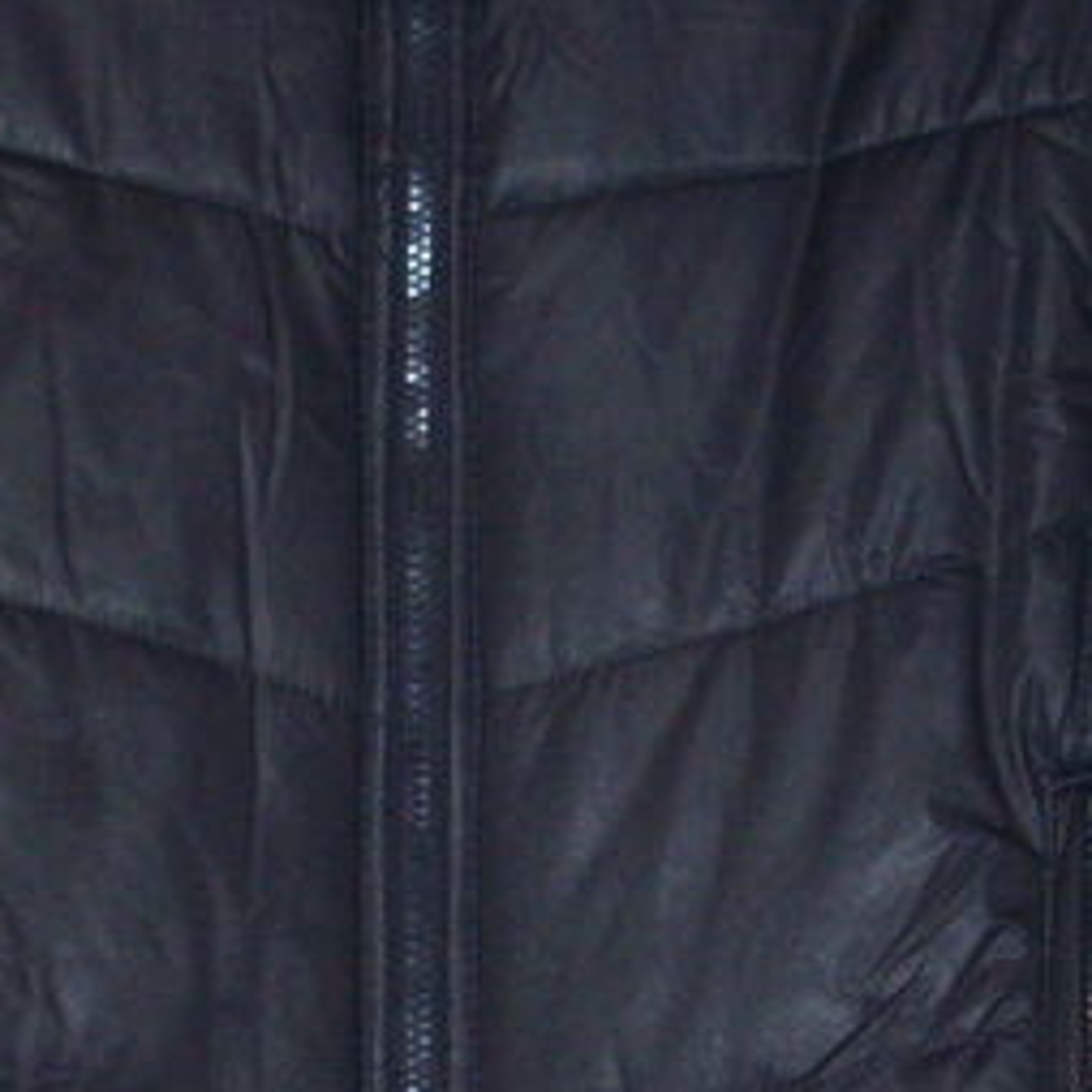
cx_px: 636
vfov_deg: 13.5
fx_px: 4604
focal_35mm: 129
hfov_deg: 13.5
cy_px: 714
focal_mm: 6.2
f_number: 2.8
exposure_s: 1/50
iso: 160
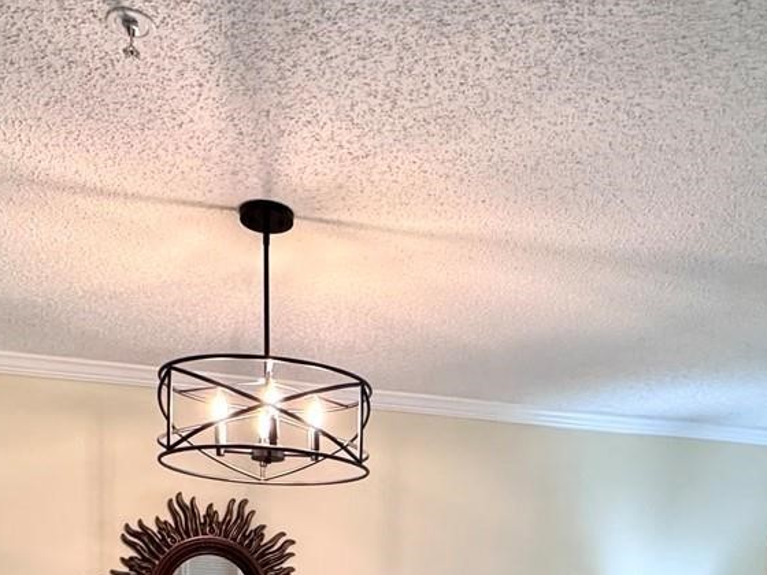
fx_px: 886
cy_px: 732
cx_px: 403
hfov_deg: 46.8
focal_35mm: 40
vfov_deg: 29.5
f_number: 2.2
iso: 320
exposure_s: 1/120
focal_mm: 2.22
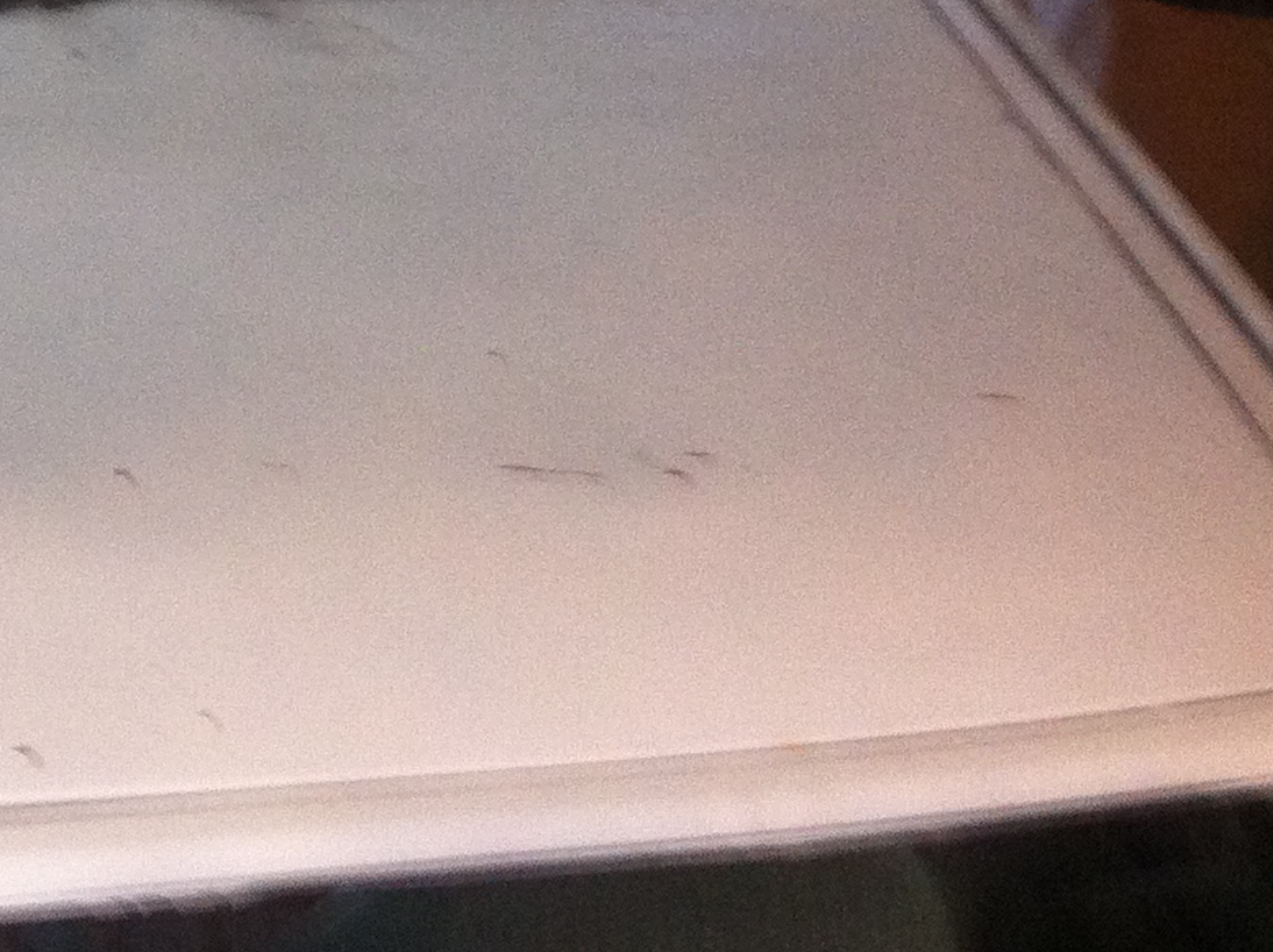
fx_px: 3563
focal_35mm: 97
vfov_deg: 14.5
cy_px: -313
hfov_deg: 19.9
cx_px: 124
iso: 250
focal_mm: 3.85
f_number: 2.8
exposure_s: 1/15
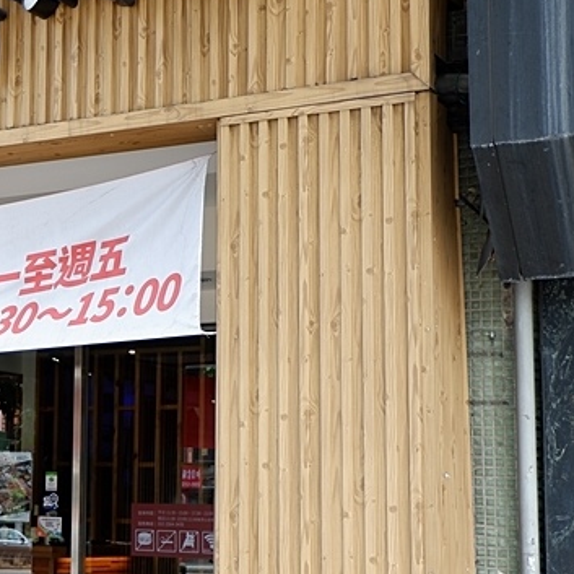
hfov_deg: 24.5
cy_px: 309
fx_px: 1219
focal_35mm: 65
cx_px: -78
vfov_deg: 26.5
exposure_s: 1/85
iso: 200
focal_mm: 20.1
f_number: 3.8
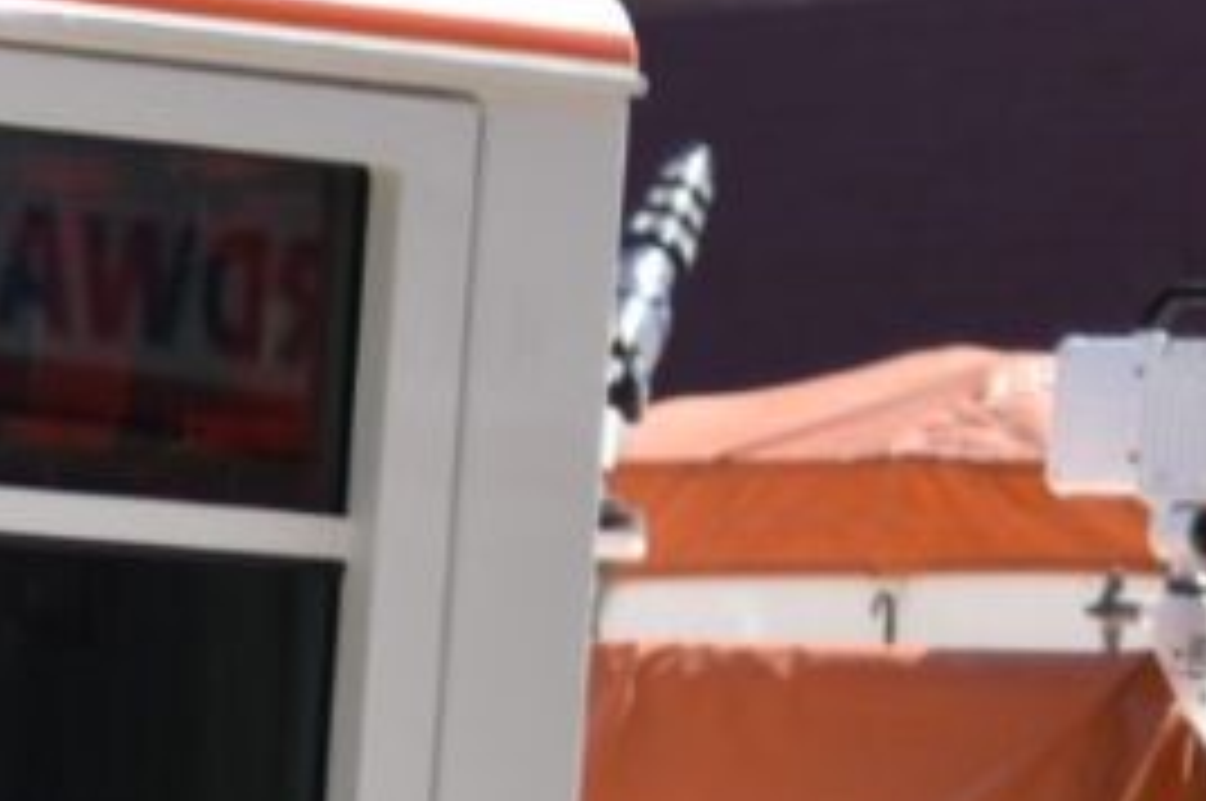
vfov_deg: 4.6
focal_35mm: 293
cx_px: -1809
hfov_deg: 6.6
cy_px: 1411
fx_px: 9803
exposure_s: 1/4000
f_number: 1.4
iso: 100
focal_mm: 50
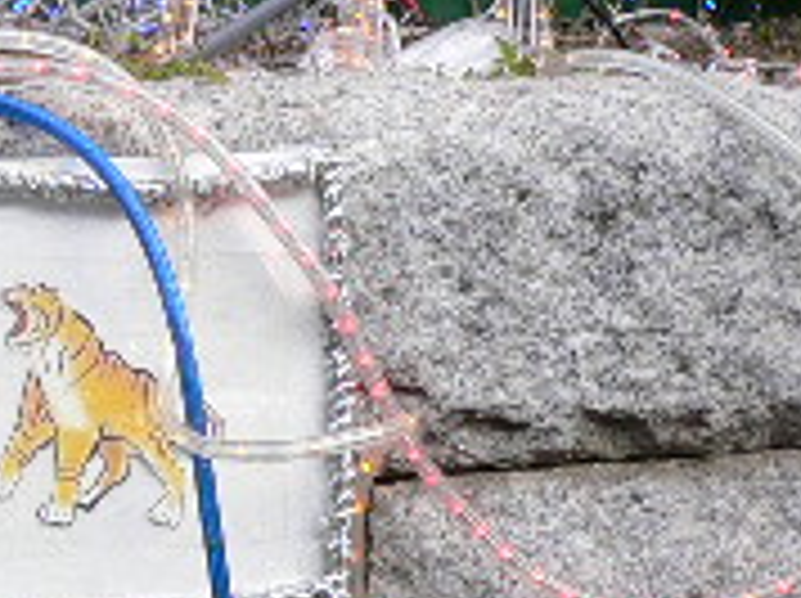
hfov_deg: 15.2
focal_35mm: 126
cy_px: 773
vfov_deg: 11.4
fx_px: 2912
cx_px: -104
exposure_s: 1/100
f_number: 2.8
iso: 100
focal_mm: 5.8
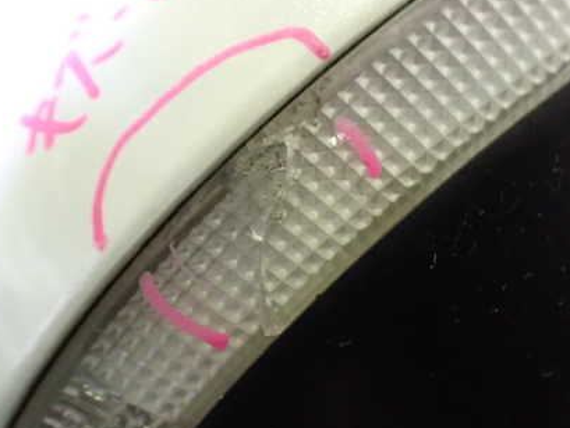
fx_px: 725
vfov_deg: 32.9
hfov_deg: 42.9
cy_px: 192
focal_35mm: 44
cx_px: 309
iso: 800
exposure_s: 1/40
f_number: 2.3
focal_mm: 5.4
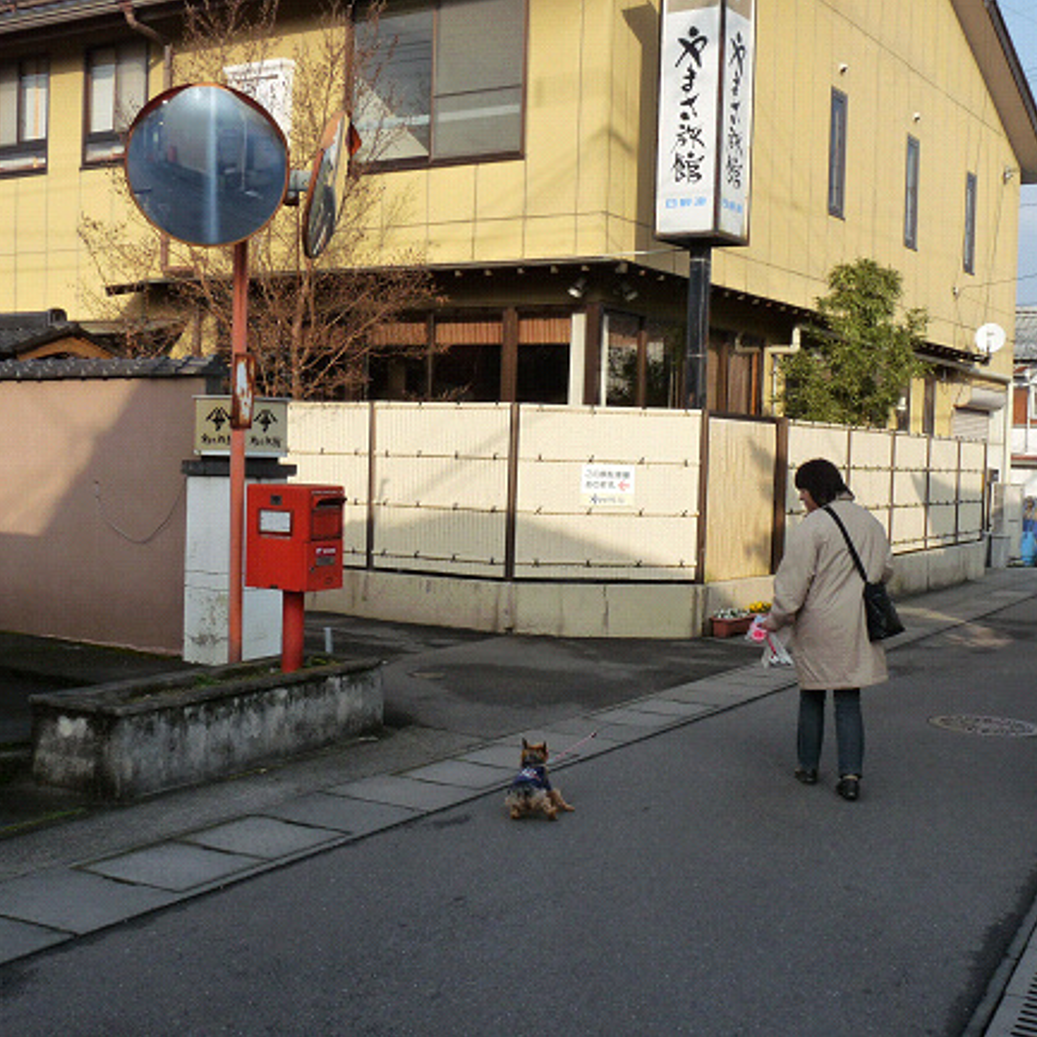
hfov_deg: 38.3
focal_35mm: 44
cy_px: 518
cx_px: 583
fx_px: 1491
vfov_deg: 38.3
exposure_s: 1/320
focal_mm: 6.5
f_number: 5.6
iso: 160
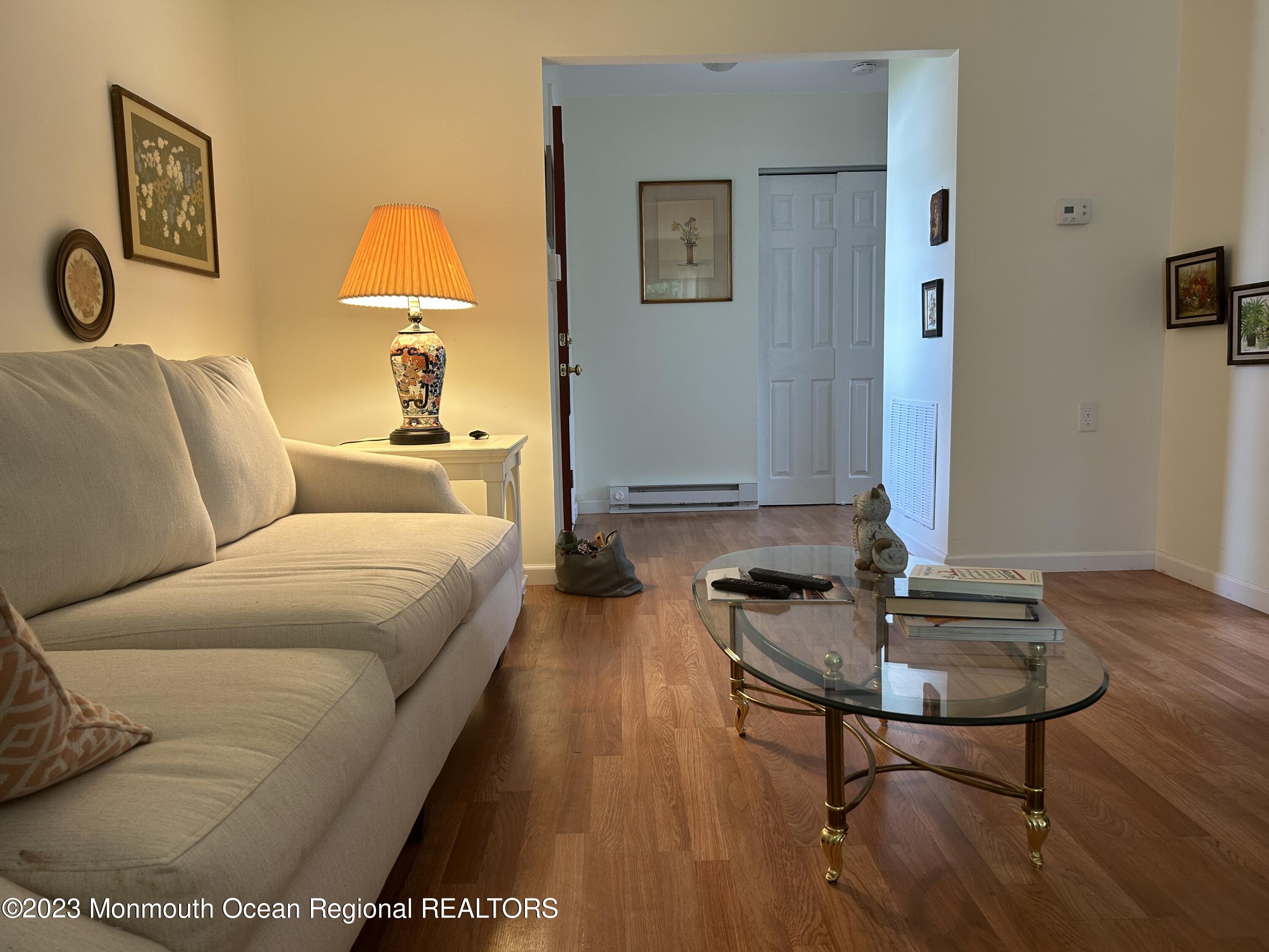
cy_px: 476
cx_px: 634
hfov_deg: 67.3
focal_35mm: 26
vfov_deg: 53.1
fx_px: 953
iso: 64
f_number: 1.5
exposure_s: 1/60
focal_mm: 5.7
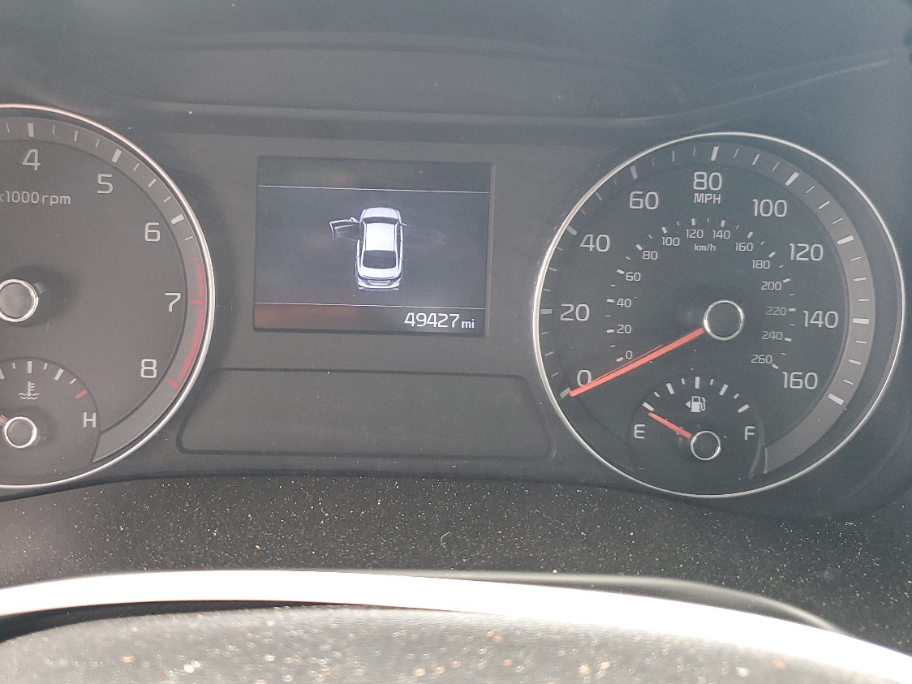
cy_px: 282
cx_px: 322
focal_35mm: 37
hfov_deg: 49.5
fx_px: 975
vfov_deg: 38.5
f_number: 1.5
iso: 117
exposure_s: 1/60.2
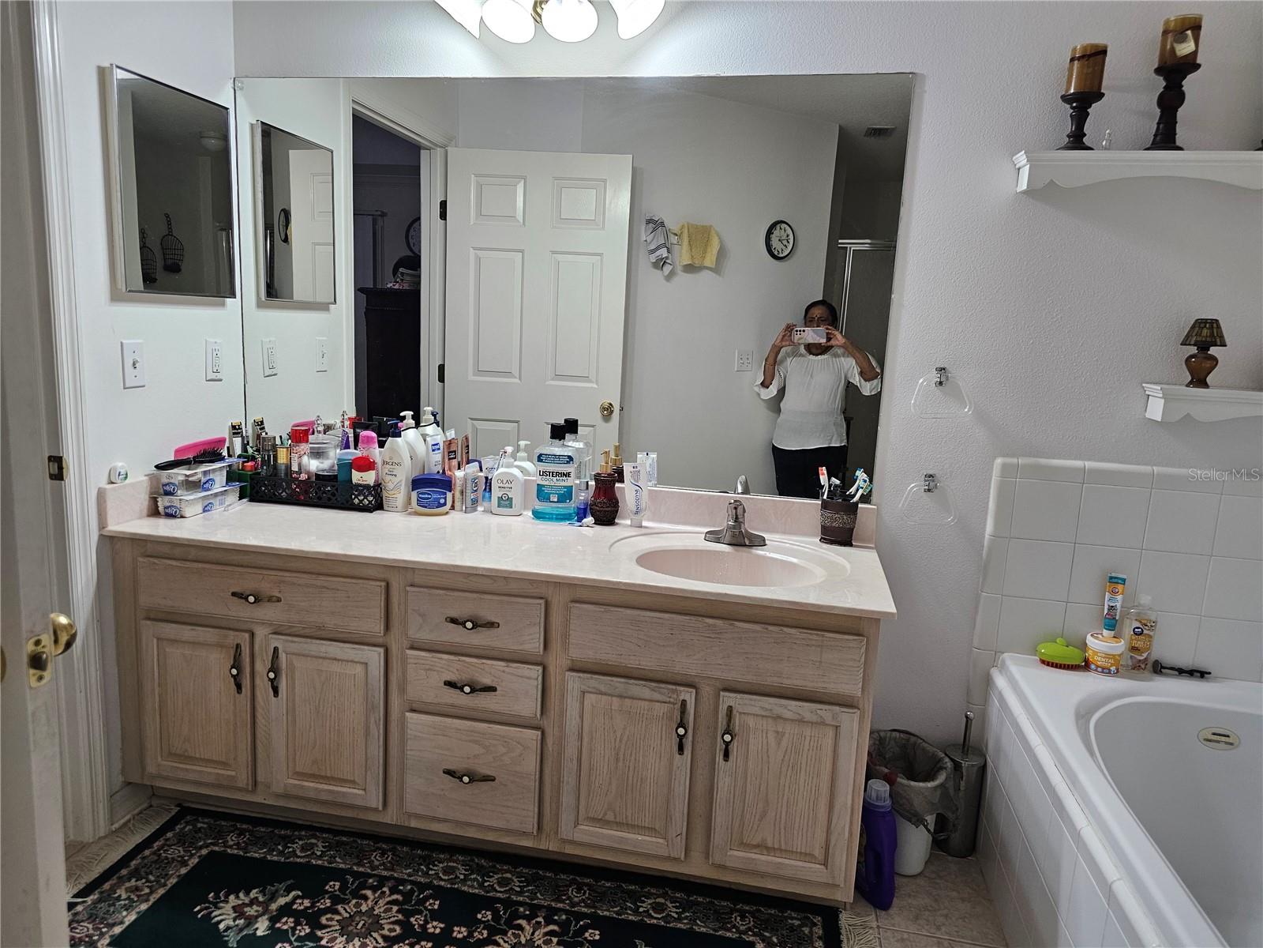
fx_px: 839
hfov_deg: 73.9
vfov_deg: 58.9
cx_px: 632
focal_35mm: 23
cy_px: 474
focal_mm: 6.3
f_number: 1.7
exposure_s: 1/120
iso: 160
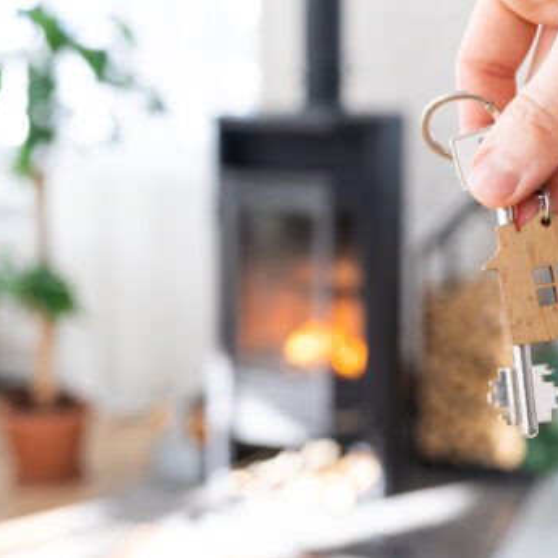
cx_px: 364
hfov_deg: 28.9
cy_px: 279
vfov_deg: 29.1
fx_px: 1076
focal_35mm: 59
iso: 160
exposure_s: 1/30
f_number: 4
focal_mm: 30.8
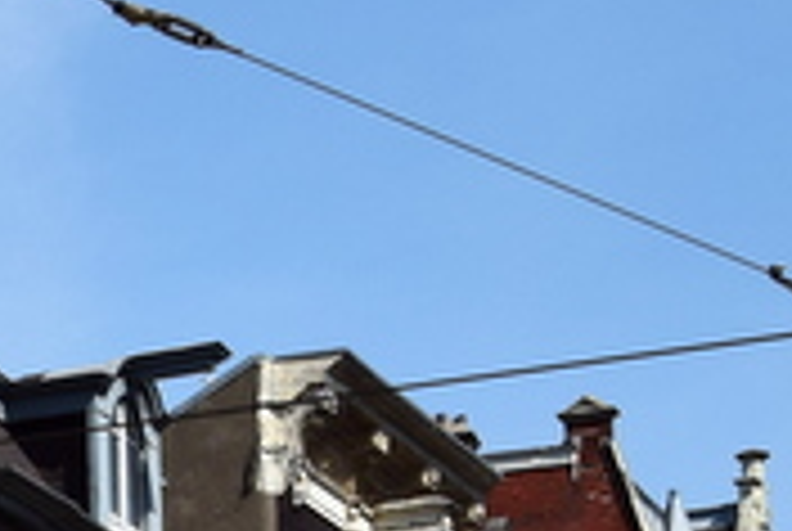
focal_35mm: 170
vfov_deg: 7.9
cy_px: 817
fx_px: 3752
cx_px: 36
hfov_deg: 11.9
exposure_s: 1/500
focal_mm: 25
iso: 320
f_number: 11
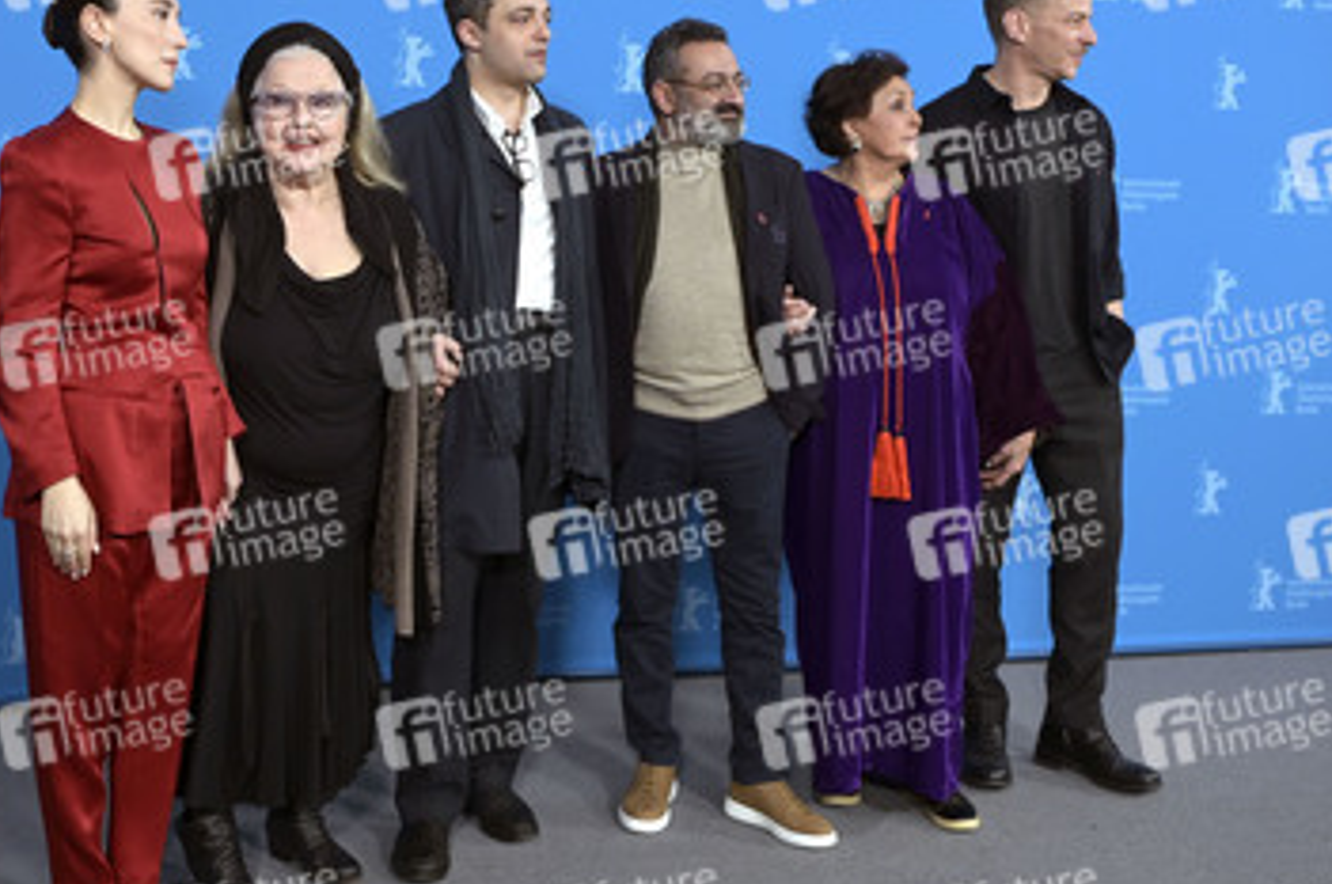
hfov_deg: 52.8
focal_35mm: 36
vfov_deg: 36.8
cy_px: 440
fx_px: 1330
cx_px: 526
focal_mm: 28
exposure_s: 1/400
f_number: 3.5
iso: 1000
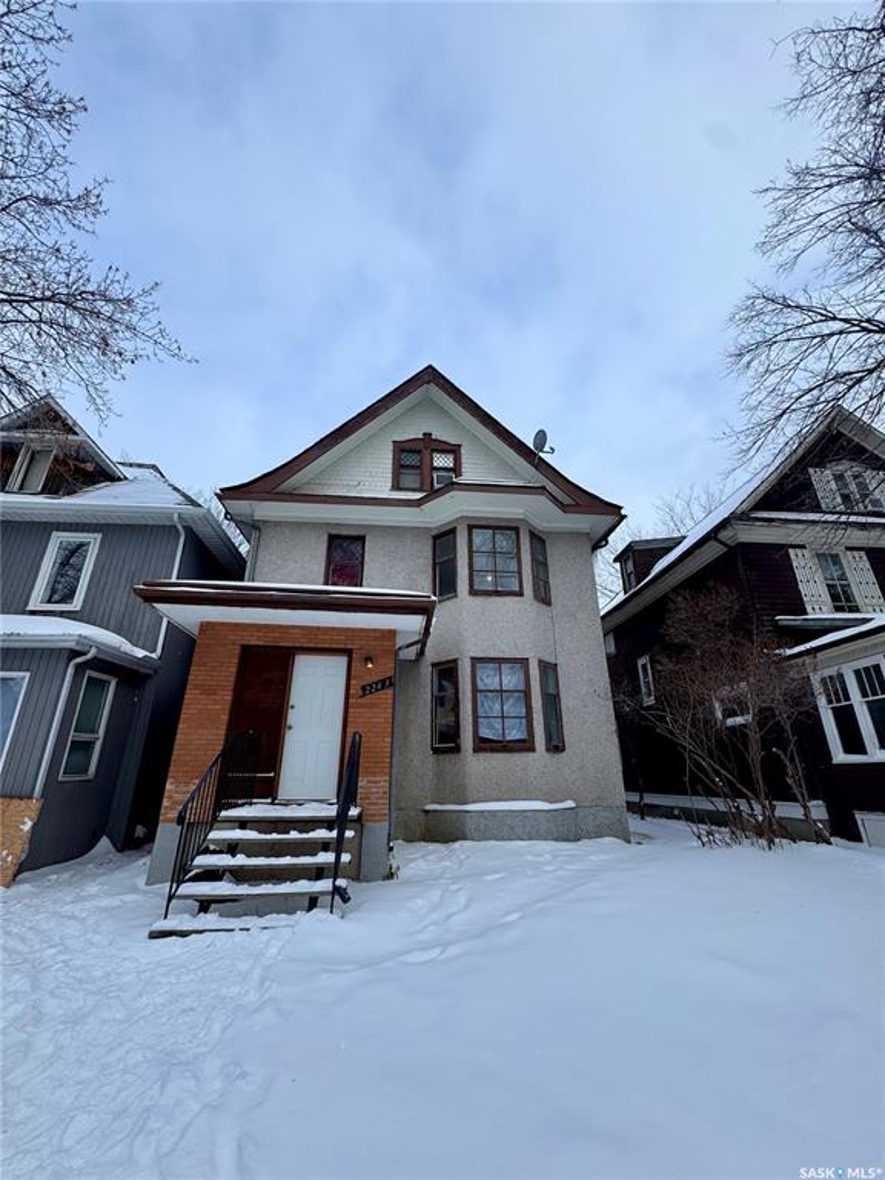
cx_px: 442
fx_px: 477
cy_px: 590
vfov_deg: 102.1
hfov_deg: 85.7
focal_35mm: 14
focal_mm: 2.22
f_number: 2.2
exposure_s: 1/681
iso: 40
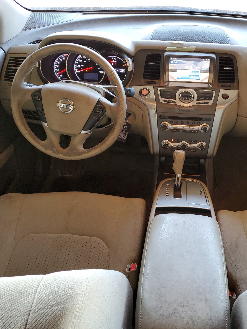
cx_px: 179
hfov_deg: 39.8
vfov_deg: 52.6
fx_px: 333
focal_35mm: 35
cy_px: 164
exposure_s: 1/60.2
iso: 158
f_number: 1.5
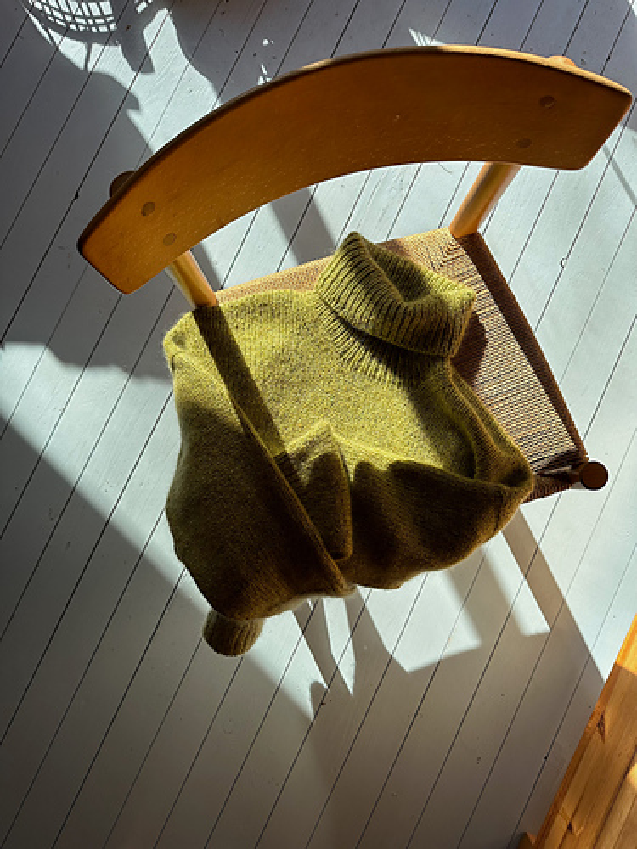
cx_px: 318
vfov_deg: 71.6
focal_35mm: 24
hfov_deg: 56.8
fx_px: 589
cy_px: 424
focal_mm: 6.86
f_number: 1.78
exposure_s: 1/1453
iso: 80
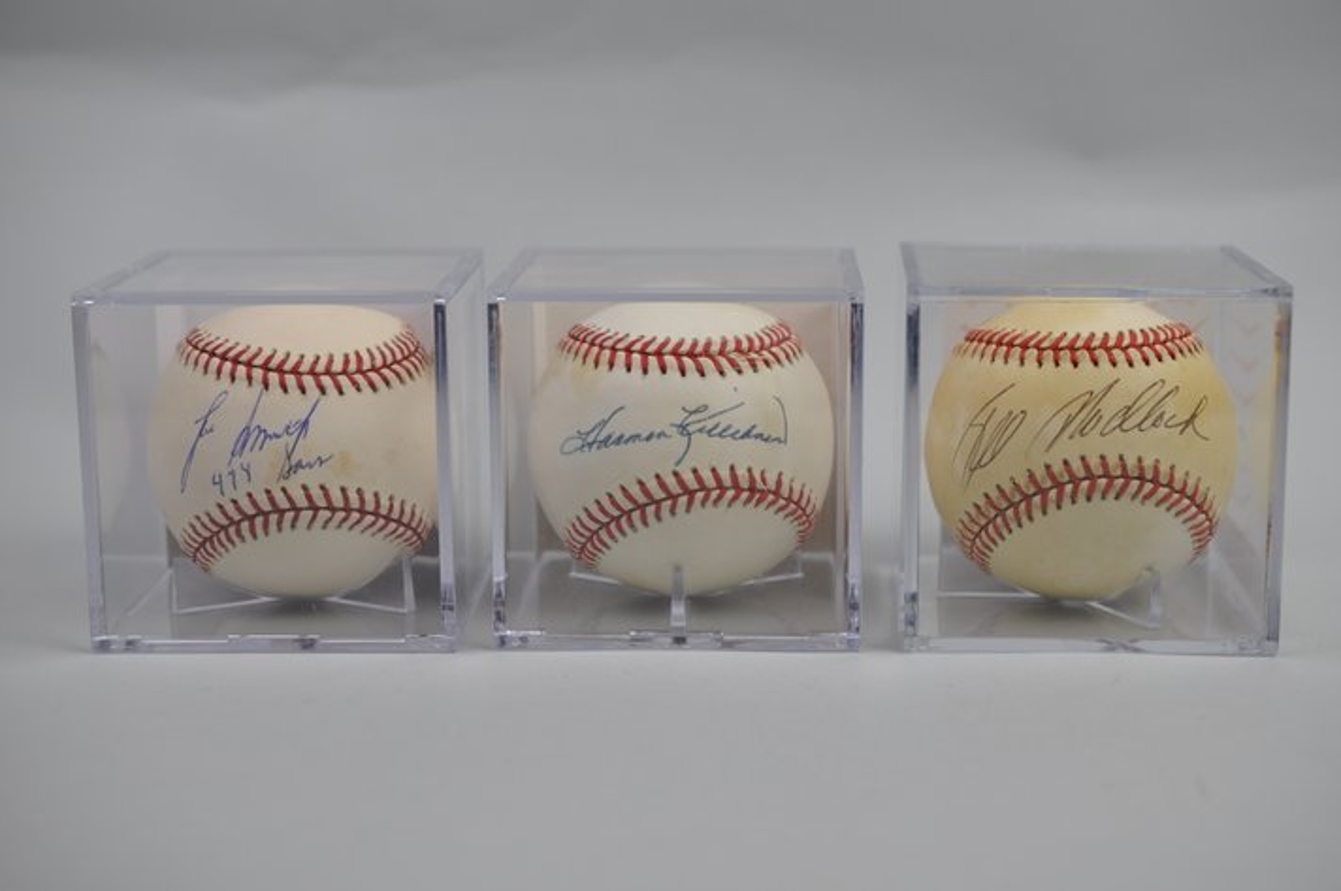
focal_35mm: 60
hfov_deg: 33.4
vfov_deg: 22.6
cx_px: 670
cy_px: 446
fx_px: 2232
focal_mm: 40
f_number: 4.5
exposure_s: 1/100
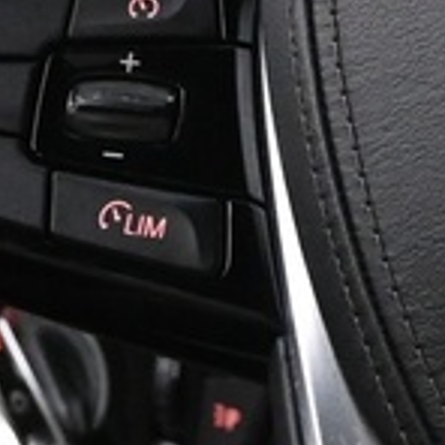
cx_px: 797
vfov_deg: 5.0
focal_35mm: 349
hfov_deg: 5.0
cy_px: 3
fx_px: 5071
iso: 2500
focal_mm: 25
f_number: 4.2
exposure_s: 1/25
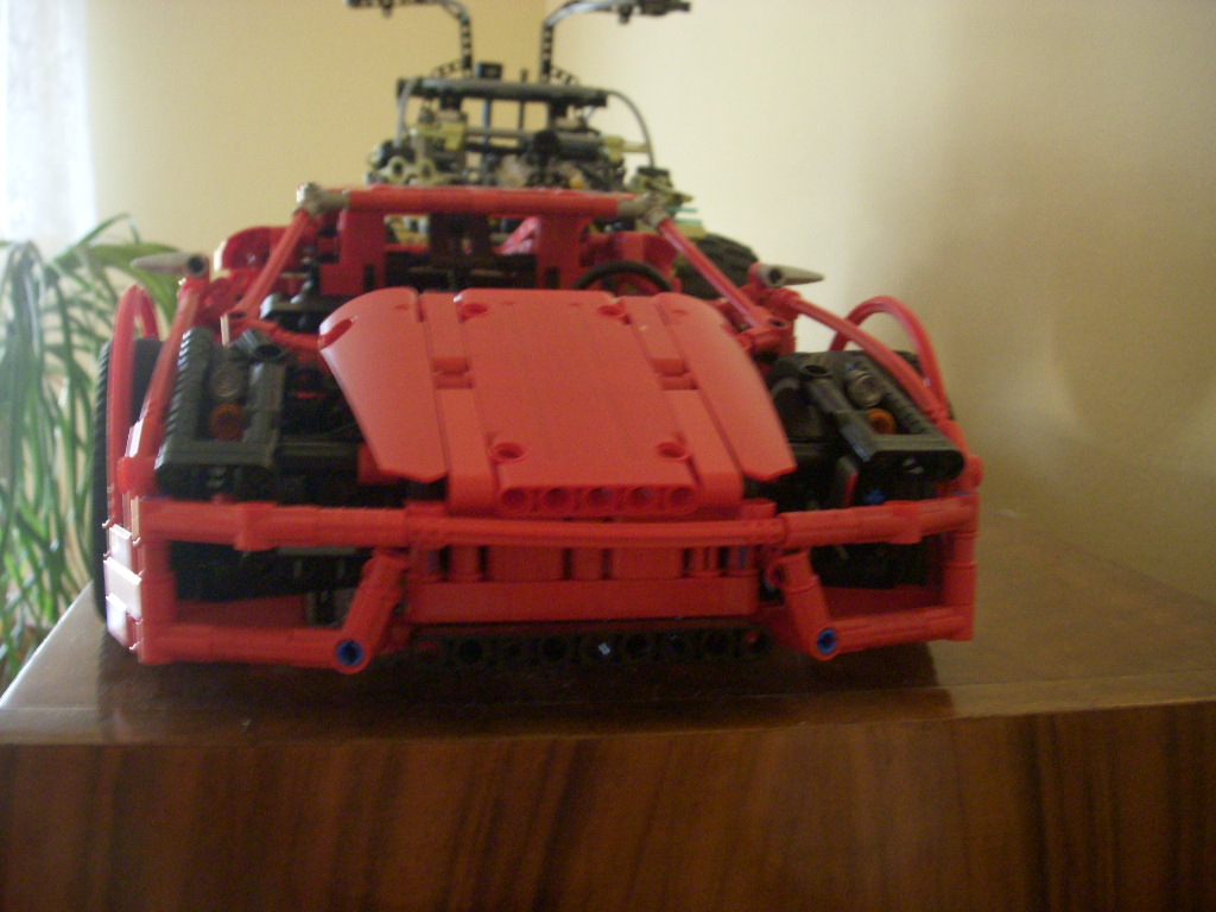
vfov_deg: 37.7
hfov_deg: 49.0
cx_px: 608
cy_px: 456
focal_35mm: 38
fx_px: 1335
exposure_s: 1/8
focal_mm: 6.3
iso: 400
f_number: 3.3
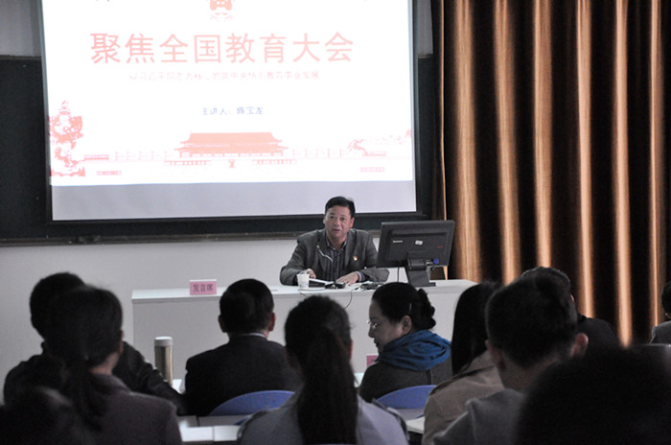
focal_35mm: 87
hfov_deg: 23.4
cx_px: 336
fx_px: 1619
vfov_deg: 15.6
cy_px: 222
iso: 3200
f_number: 5
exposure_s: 1/50
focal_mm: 58
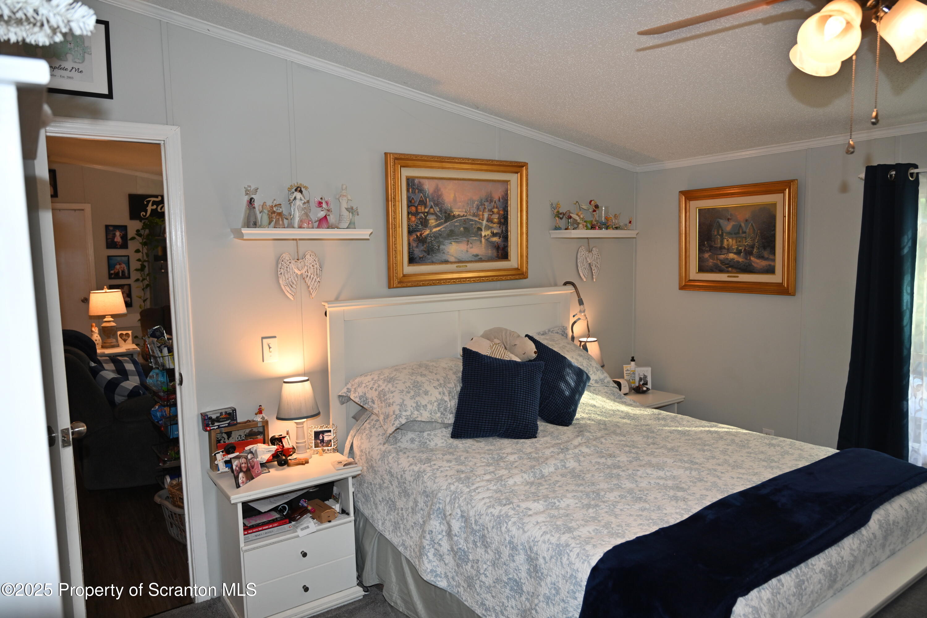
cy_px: 309
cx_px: 464
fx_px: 618
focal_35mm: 24
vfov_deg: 53.1
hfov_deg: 73.7
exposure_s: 1/60
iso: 280
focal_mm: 24
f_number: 4
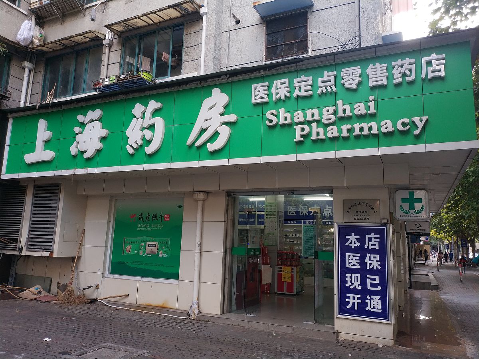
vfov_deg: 44.2
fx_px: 443
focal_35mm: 32
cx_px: 240
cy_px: 180
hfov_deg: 56.8
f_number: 2
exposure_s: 1/100
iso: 115
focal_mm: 4.5
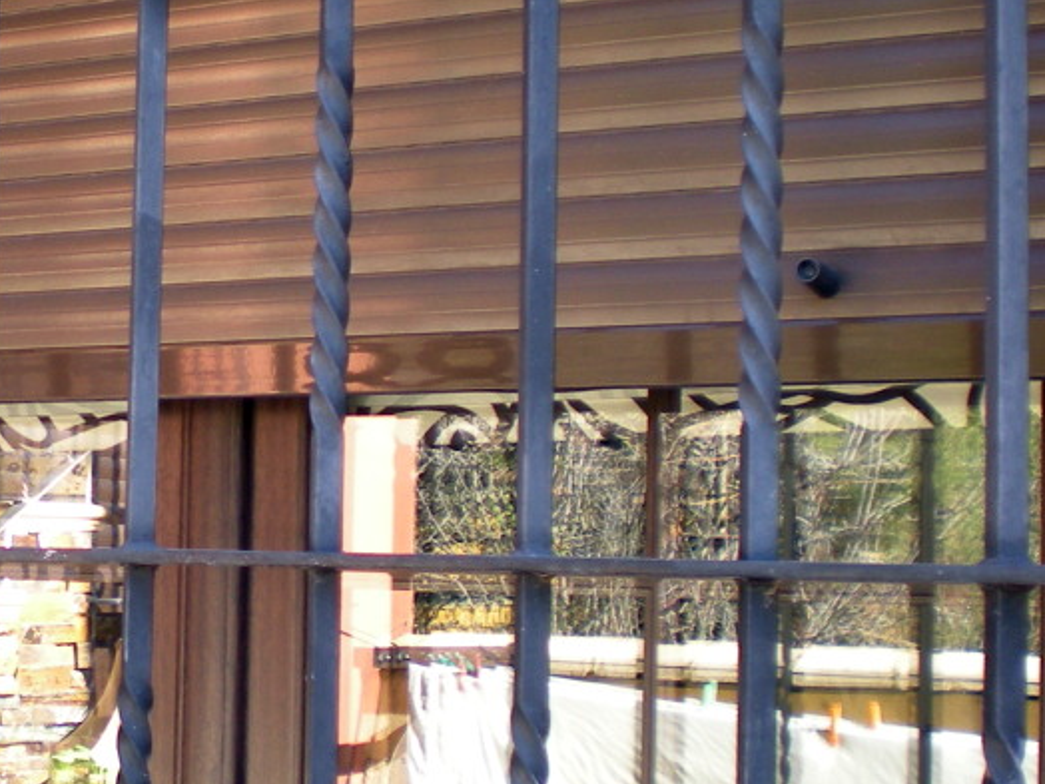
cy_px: 363
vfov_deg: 17.0
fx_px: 2626
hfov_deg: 22.0
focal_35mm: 87
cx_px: 120
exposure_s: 1/63.5
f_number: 3.1
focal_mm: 6.3
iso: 76
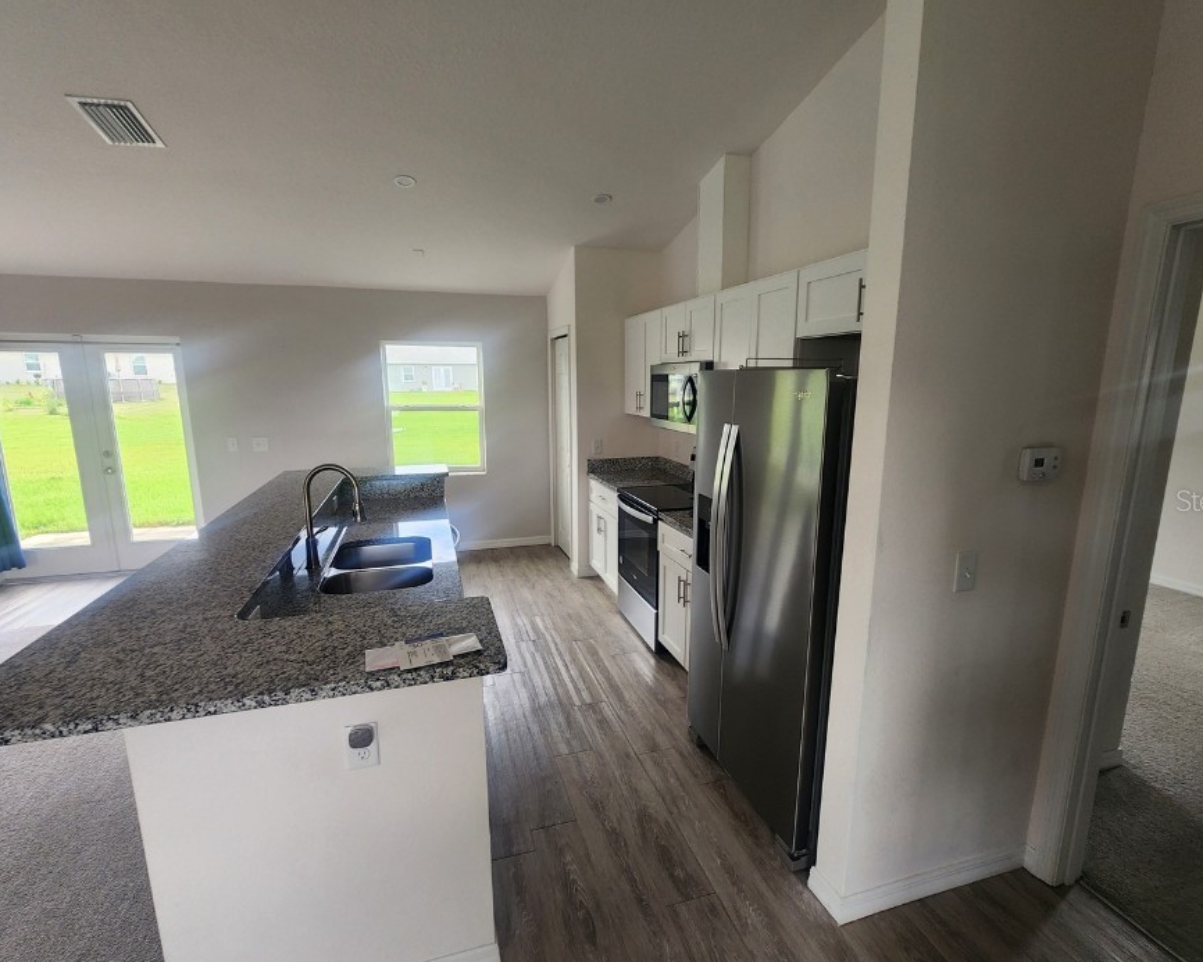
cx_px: 596
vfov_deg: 84.0
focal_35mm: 15
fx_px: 534
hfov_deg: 96.8
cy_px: 500
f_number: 2.2
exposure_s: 1/60
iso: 125
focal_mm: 2.2
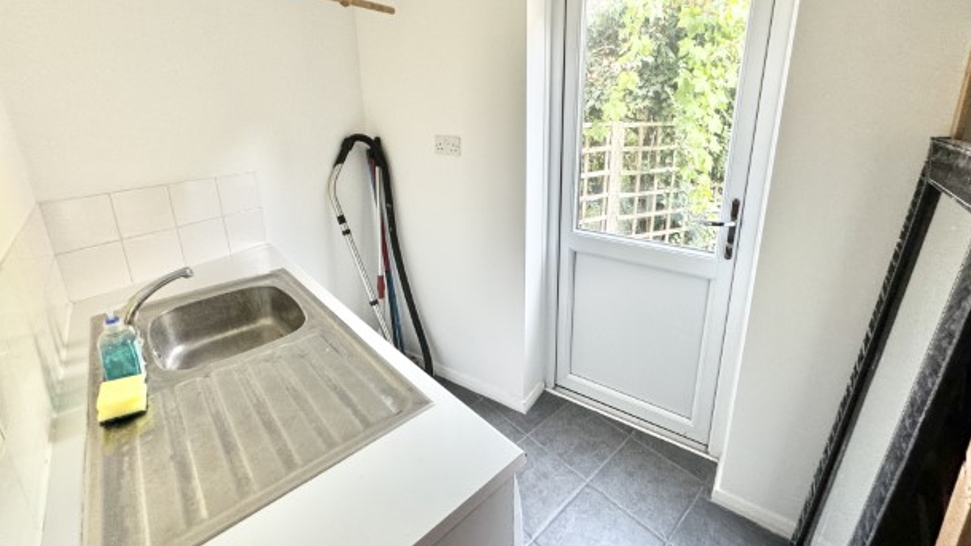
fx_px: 412
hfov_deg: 99.3
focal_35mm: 16
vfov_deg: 66.3
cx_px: 503
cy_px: 213
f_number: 2.2
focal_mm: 2.22
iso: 200
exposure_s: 1/100
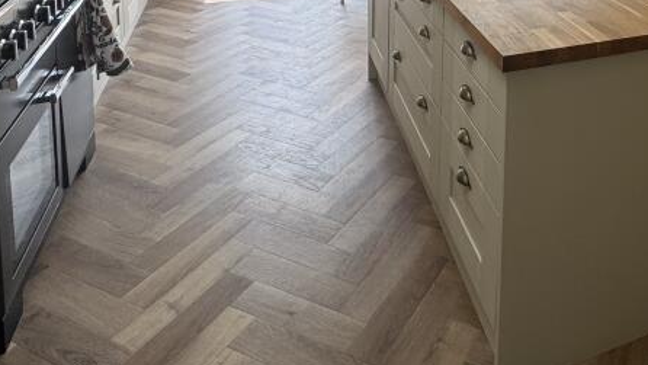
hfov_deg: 52.6
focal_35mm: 35
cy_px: -116
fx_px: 601
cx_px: 527
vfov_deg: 27.7
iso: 40
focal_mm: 2.22
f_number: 2.2
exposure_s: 1/388
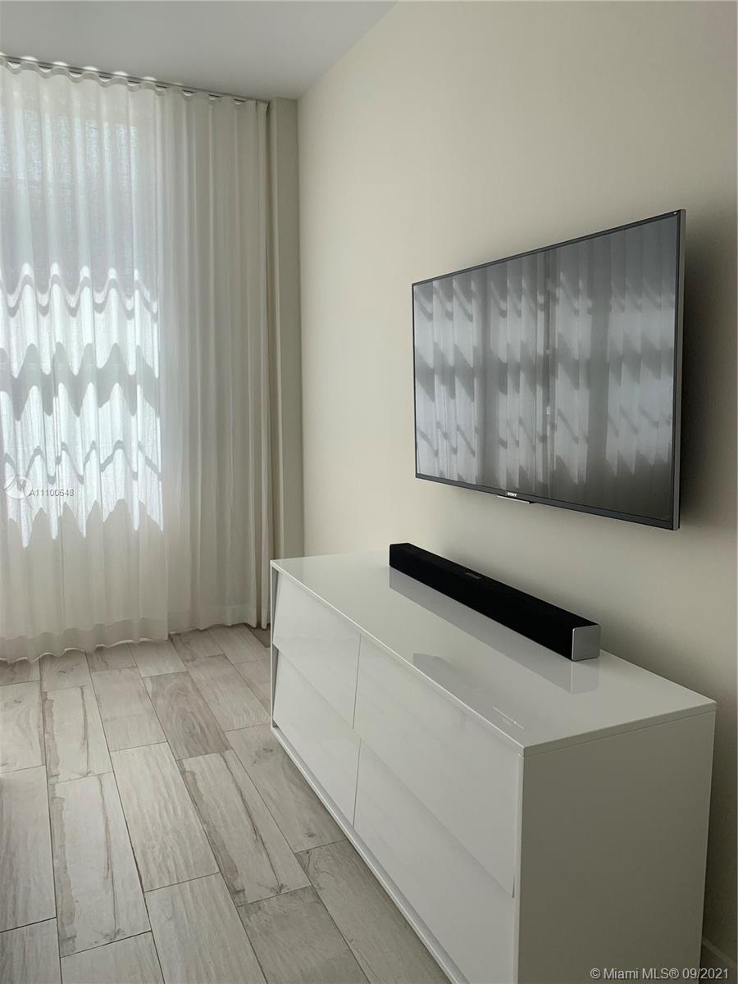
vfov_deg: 67.3
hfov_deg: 53.1
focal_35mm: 26
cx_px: 369
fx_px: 739
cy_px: 492
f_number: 1.8
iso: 25
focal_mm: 4.25
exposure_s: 1/573
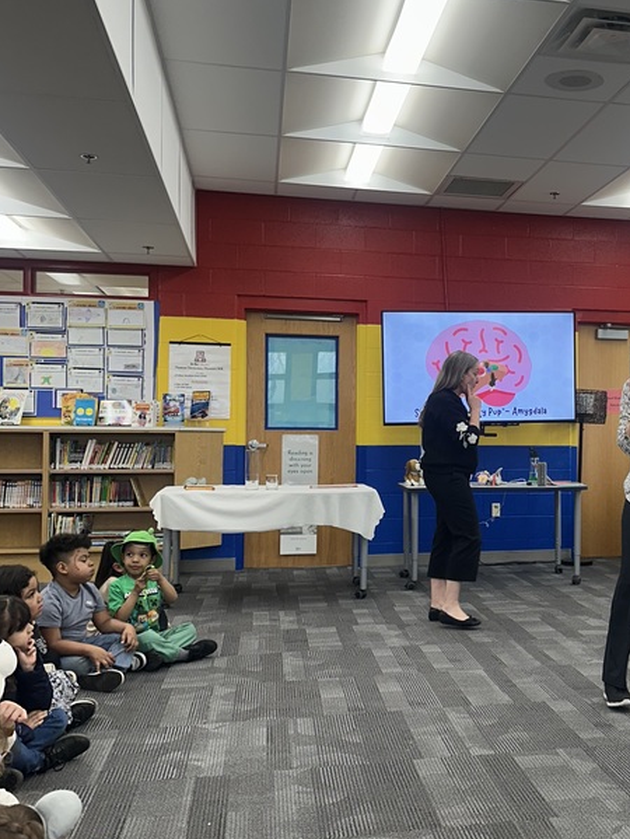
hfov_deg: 34.0
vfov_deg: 45.7
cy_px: 420
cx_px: 515
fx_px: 994
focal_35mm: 41
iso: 100
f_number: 1.78
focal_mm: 6.86
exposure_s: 1/120
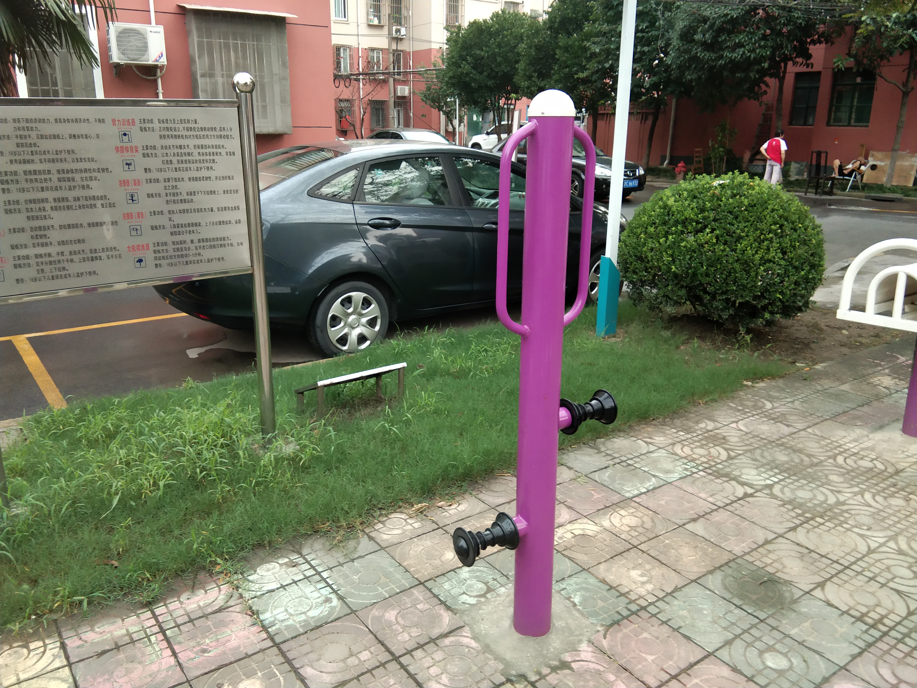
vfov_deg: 45.4
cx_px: 458
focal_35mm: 31
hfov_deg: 58.4
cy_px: 344
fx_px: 821
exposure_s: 1/50
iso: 125
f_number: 2.2
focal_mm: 3.69
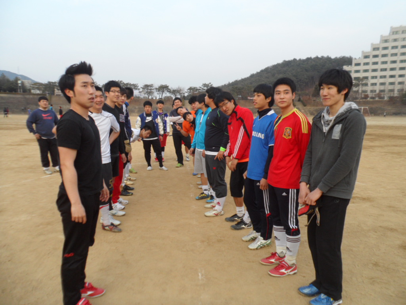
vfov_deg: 53.1
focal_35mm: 26
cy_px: 152
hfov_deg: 67.3
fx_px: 305
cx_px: 203
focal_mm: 4.9
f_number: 3.3
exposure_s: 1/90
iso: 80
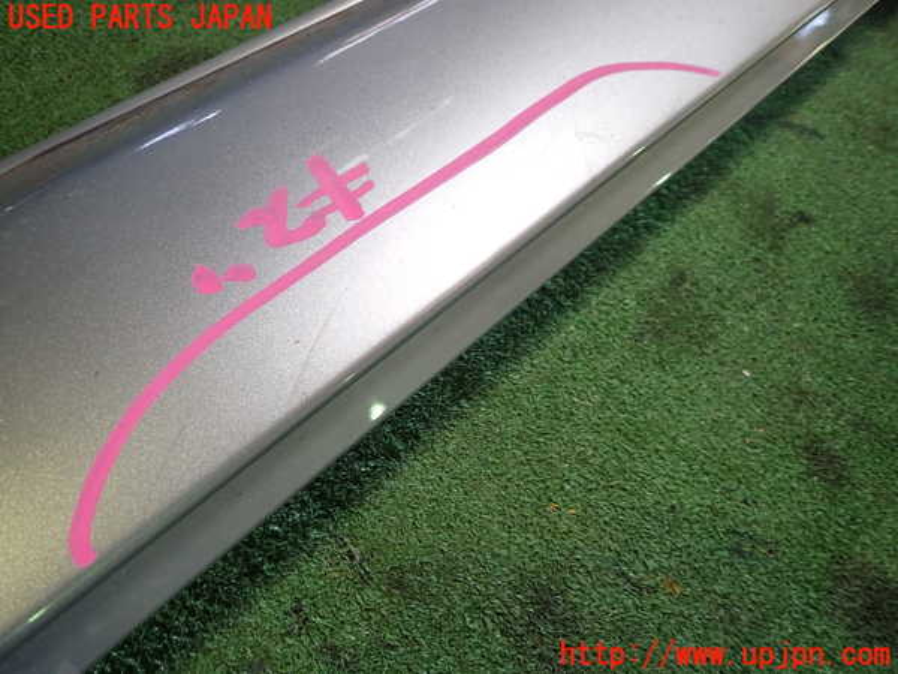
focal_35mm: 25
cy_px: 337
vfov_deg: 54.9
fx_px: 649
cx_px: 449
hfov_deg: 69.4
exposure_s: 1/50
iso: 200
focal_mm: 4.5
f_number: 2
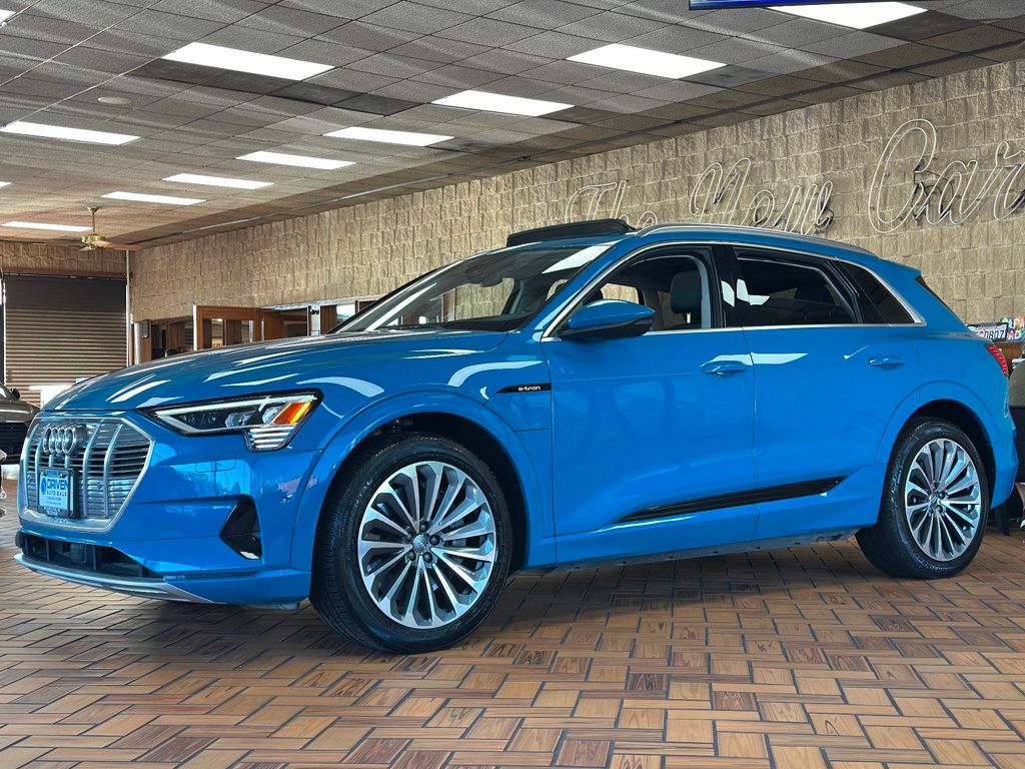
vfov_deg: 30.3
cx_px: 512
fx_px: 1421
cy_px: 384
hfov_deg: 39.7
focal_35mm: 48
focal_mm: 6.86
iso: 100
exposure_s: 1/120
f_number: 1.78
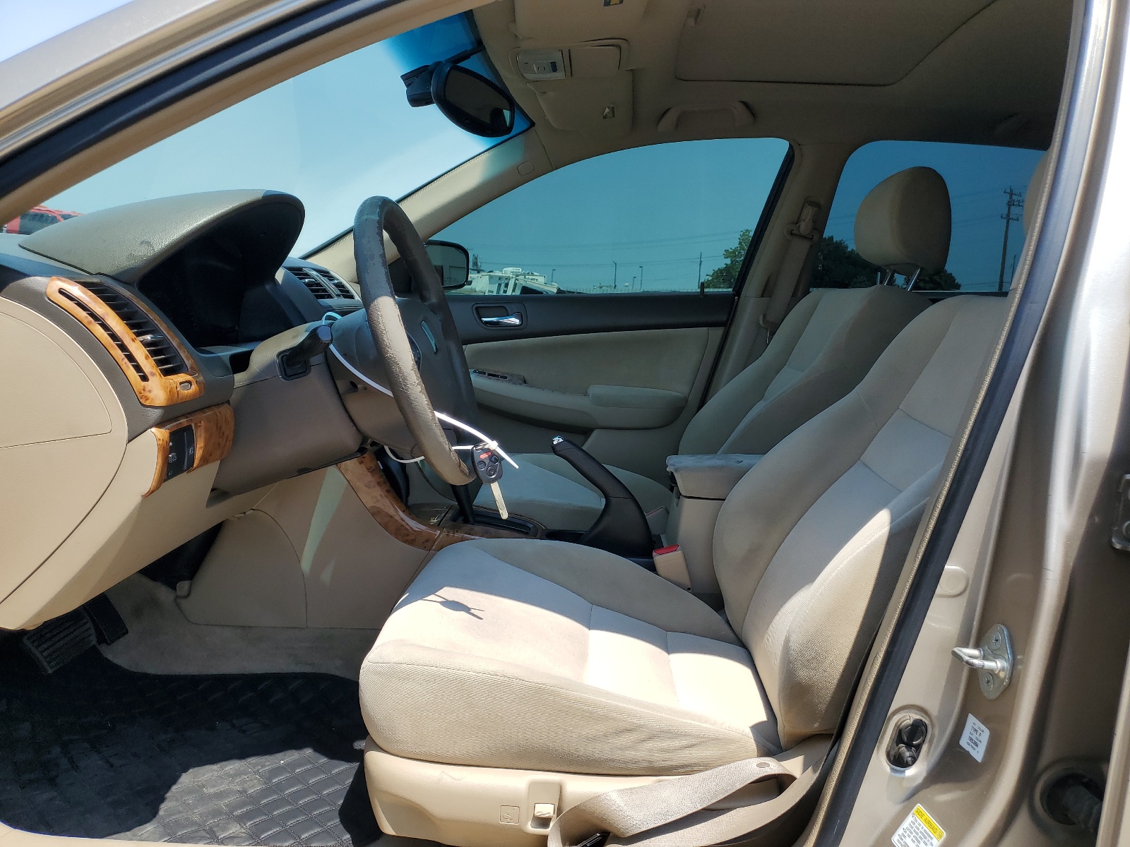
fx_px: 849
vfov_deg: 53.1
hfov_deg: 67.3
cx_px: 565
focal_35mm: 26
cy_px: 424
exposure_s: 1/2000
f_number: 1.5
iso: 50
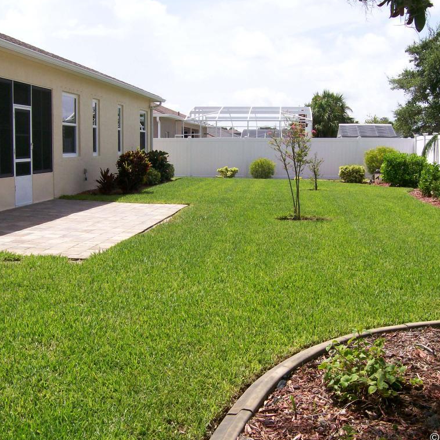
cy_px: 218
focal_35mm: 43
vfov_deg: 39.2
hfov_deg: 39.2
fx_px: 618
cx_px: 228
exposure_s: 1/530
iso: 80
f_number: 4.8
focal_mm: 6
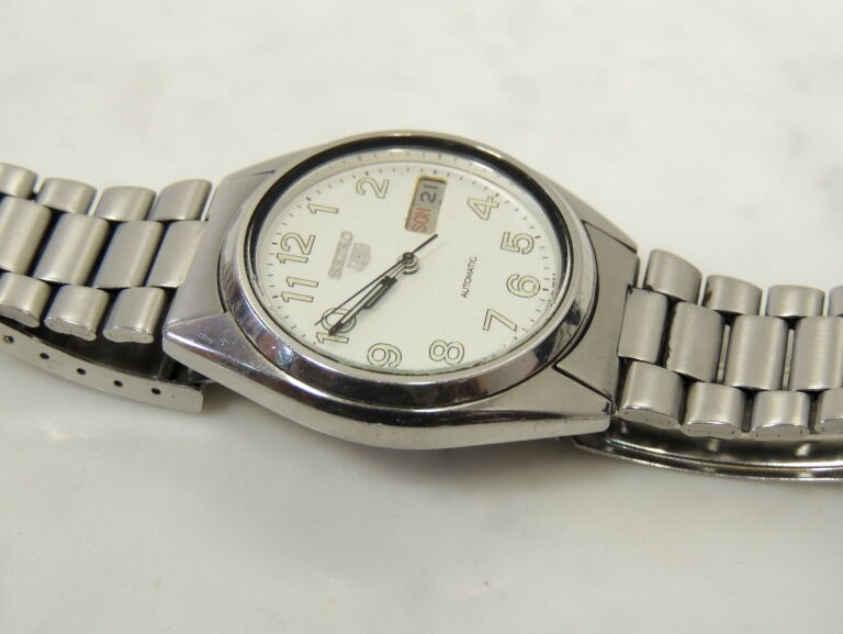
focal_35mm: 75
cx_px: 422
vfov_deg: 19.7
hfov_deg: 26.0
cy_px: 317
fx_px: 1828
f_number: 3.9
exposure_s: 1/25
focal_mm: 13.3
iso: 400
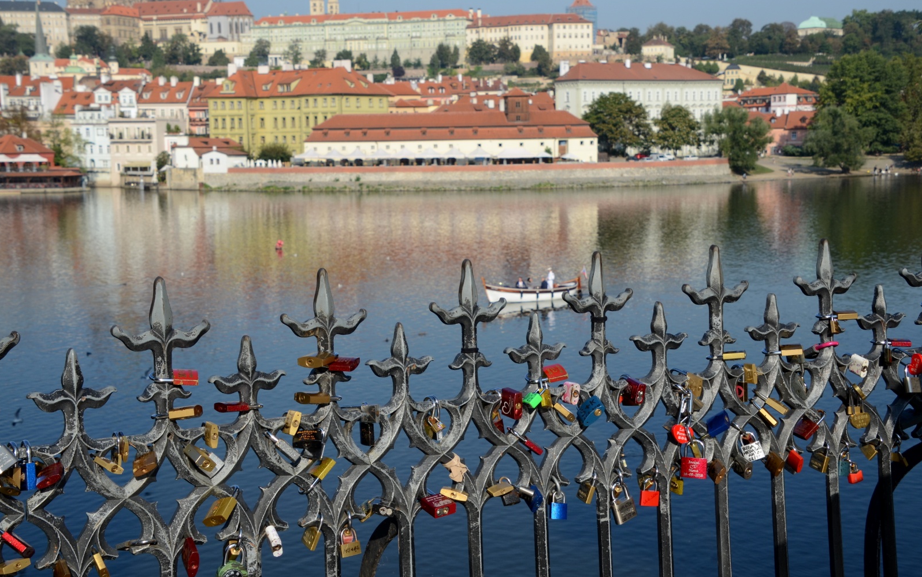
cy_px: 280
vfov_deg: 24.2
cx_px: 460
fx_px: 1345
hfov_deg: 37.8
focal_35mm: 54
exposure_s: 1/320
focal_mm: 35
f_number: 9
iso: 200
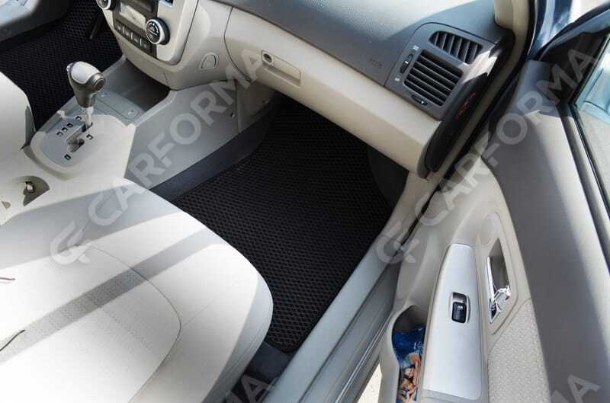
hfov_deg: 67.5
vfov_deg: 47.7
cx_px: 305
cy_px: 202
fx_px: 456
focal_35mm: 27
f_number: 5.6
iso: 100
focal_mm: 18
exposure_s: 1/60
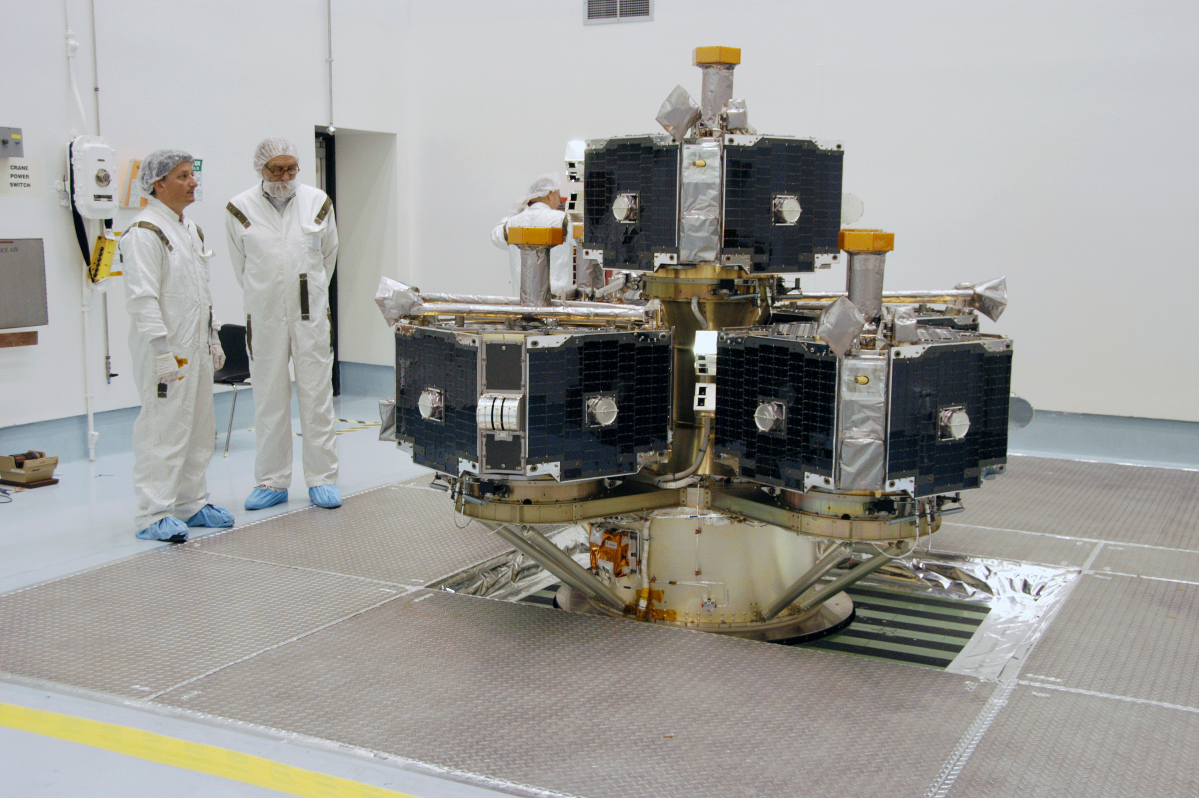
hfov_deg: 48.0
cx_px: 600
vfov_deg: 33.0
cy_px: 399
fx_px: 1348
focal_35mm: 40
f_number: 5
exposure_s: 1/40
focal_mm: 27
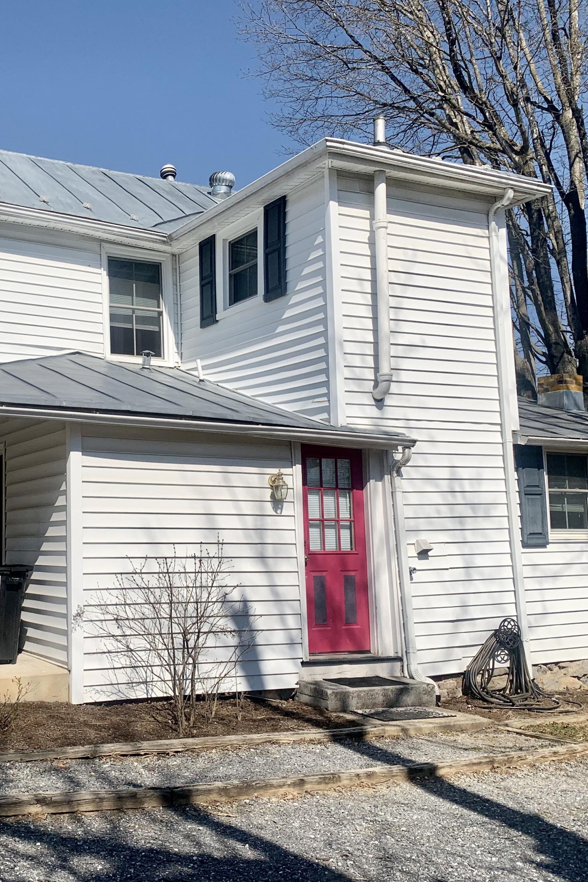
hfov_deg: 34.7
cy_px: 440
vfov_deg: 51.9
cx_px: 110
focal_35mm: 37
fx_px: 906
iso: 25
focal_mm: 4.25
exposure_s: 1/5128
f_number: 1.8
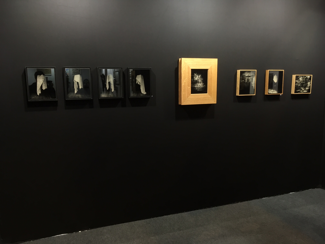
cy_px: 122
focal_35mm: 29
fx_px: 272
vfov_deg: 48.2
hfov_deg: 61.7
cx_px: 162
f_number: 2.2
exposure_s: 1/33
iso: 125
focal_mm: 4.15
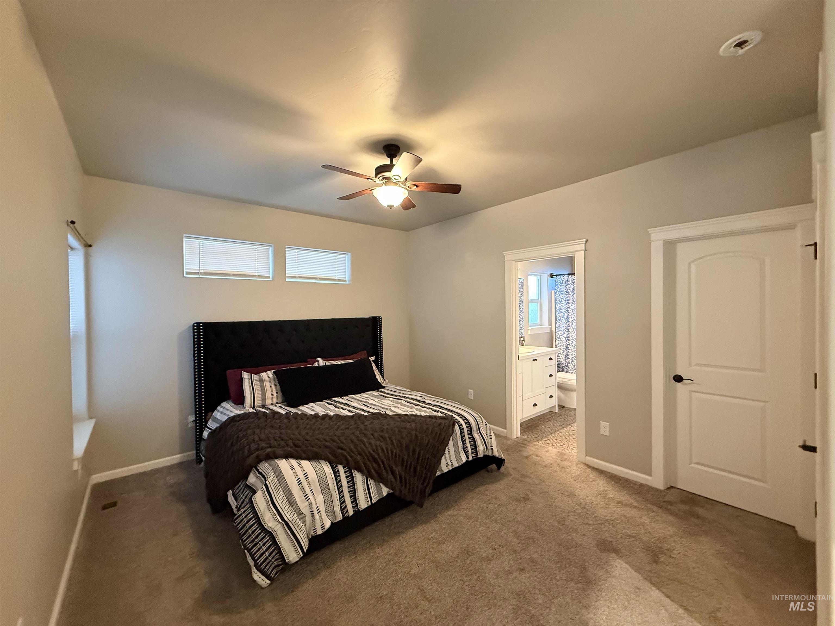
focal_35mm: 14
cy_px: 313
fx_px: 338
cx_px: 418
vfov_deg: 85.7
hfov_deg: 102.1
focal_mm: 2.22
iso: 640
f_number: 2.2
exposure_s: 1/60
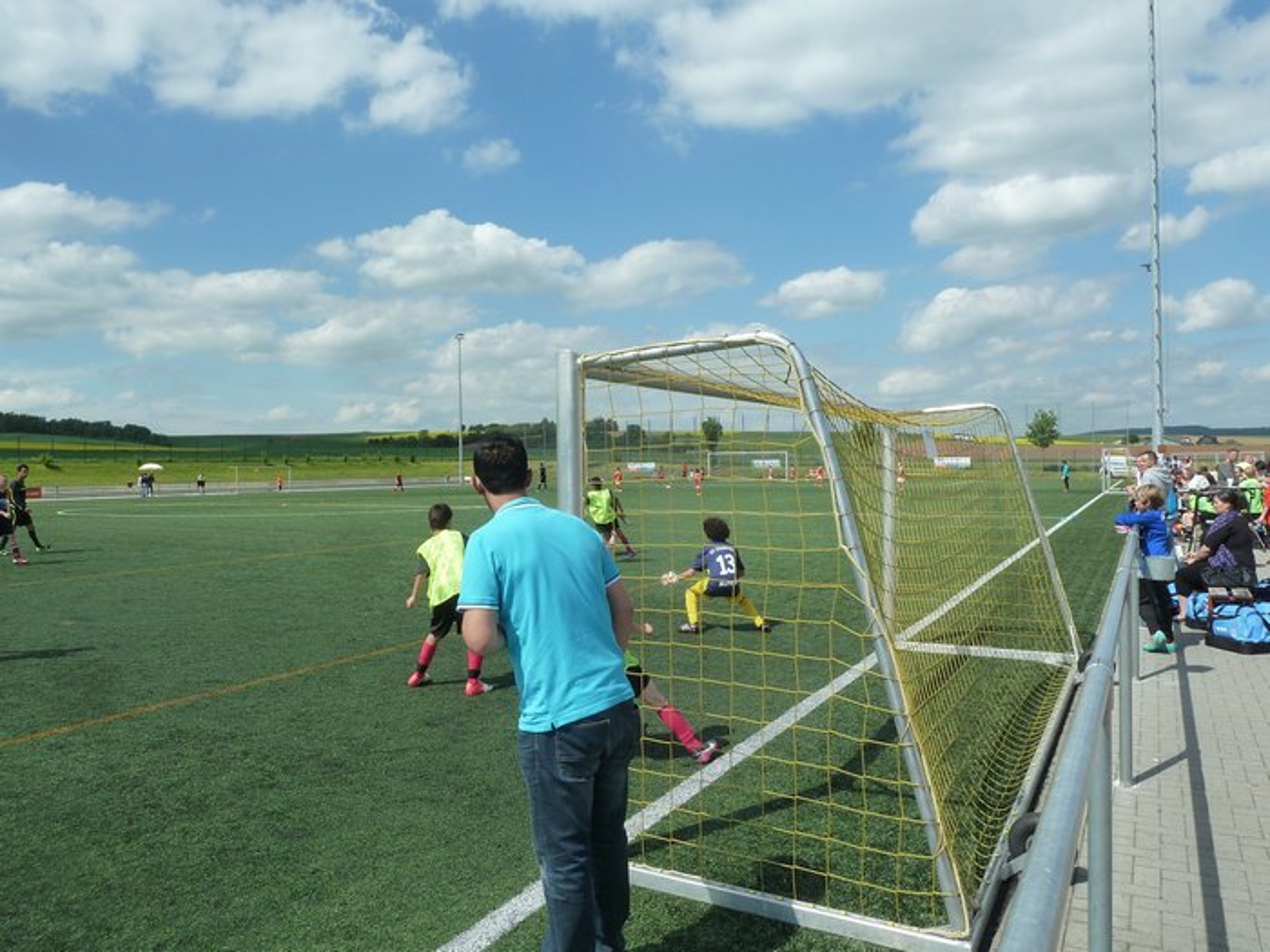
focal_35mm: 25
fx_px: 917
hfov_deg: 69.4
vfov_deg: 54.9
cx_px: 635
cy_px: 476
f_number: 5.6
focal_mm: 4.1
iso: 125
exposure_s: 1/400
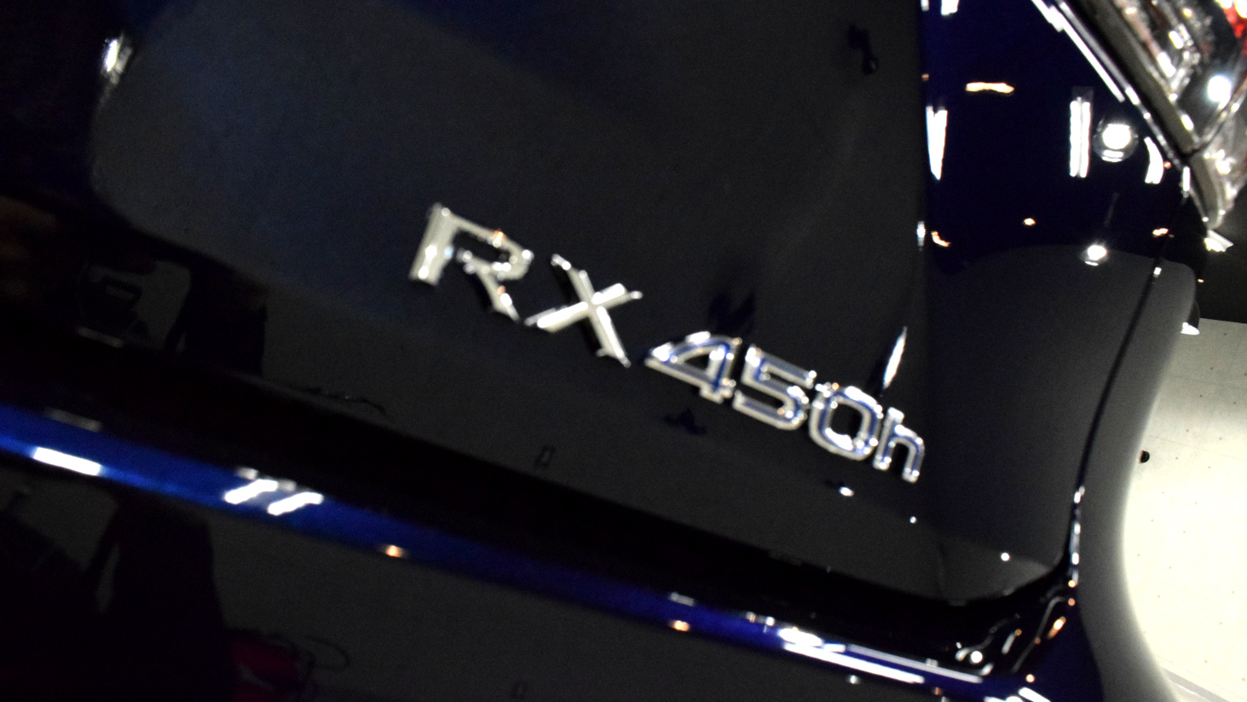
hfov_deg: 66.1
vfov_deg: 40.2
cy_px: 339
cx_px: 630
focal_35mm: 29
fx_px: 959
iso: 5000
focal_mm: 18
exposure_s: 1/250
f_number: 8
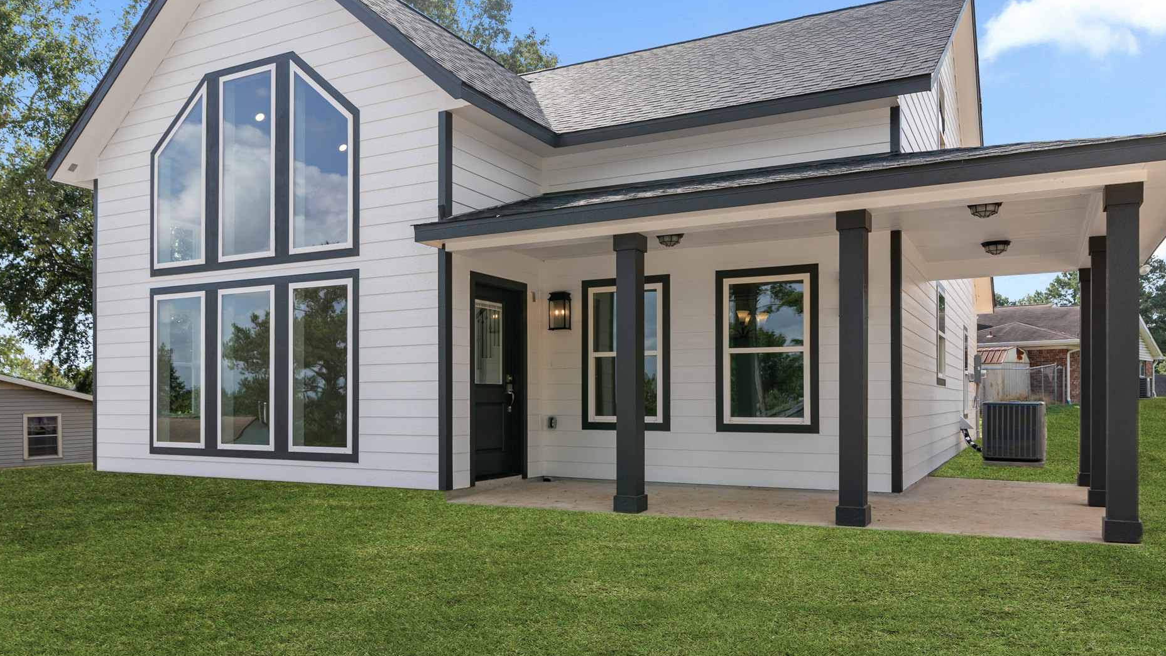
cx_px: 597
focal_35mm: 26
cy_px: 349
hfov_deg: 71.9
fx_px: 804
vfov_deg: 44.4
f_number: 6.3
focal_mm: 16
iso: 100
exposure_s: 1/160
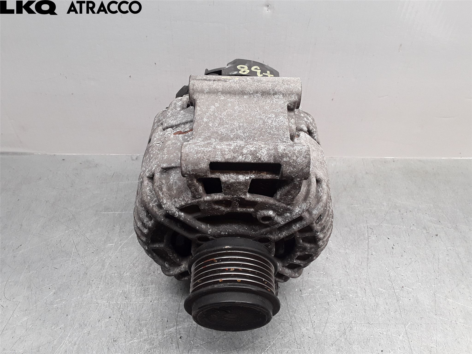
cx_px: 236
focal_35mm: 28
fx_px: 382
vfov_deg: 49.7
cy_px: 177
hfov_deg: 63.4
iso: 50
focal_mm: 2.91
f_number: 1.9
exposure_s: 1/50
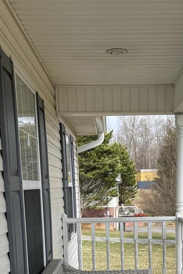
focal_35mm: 60
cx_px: 127
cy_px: 256
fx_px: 457
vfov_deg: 31.5
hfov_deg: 22.5
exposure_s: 1/1751
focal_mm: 6.86
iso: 80
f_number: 1.78
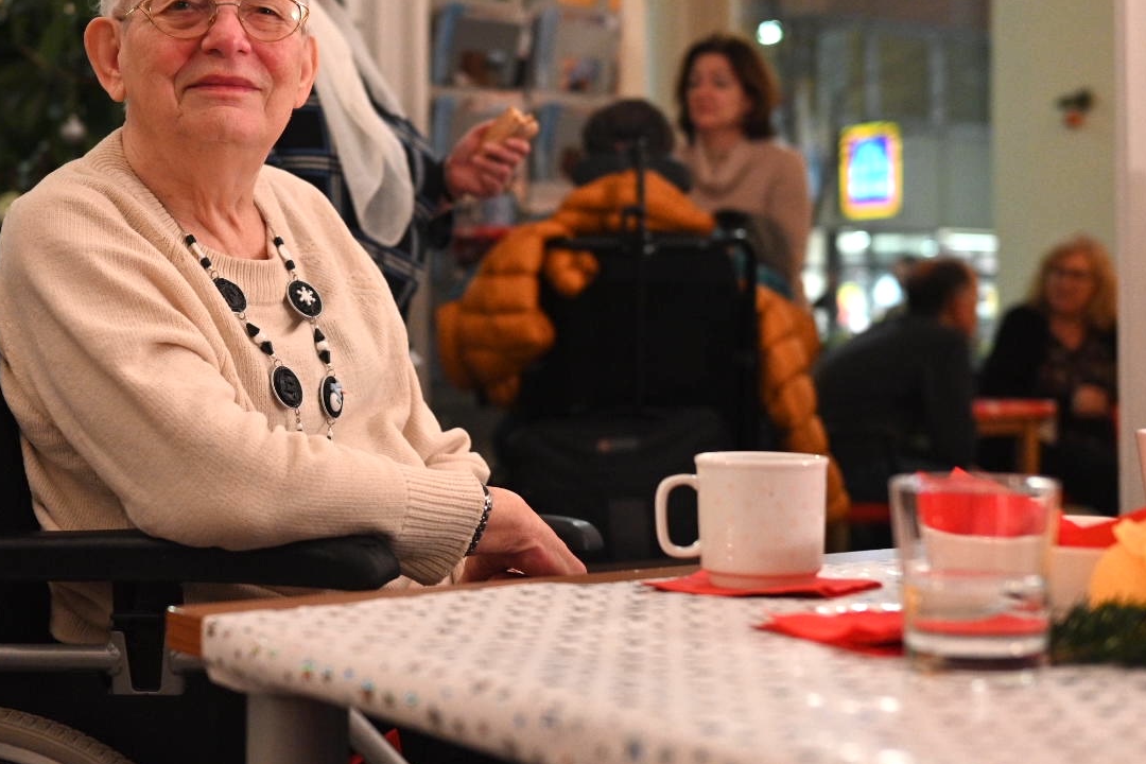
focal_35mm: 60
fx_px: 1910
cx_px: 456
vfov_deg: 22.5
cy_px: 265
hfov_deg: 33.3
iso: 3600
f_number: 2.8
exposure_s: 1/60
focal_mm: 40
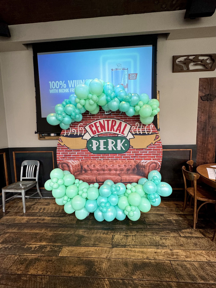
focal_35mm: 14
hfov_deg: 85.7
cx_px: 108
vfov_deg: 102.1
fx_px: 116
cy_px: 144
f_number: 2.2
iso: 160
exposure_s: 1/120
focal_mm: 2.22
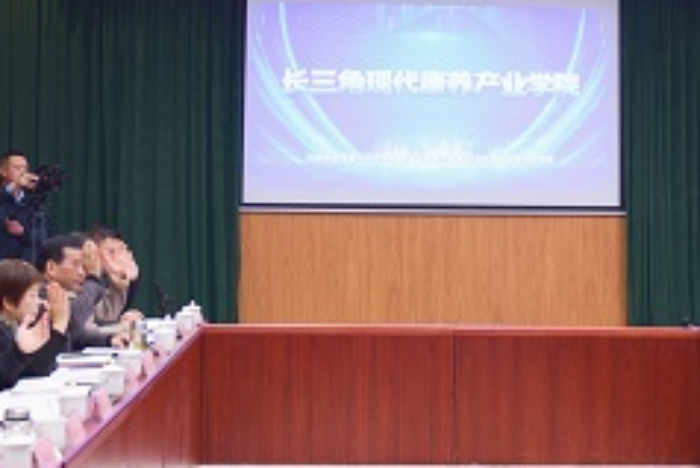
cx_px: 459
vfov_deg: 14.9
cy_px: 37
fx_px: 1770
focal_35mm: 91
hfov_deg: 22.3
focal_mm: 31
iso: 200
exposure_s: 1/25
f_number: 2.8
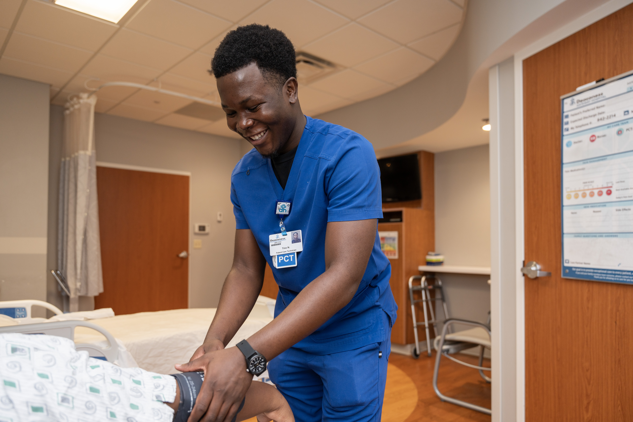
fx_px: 422
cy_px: 211
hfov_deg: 73.7
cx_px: 316
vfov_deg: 53.1
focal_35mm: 24
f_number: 2.8
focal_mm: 24
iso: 200
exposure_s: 1/200
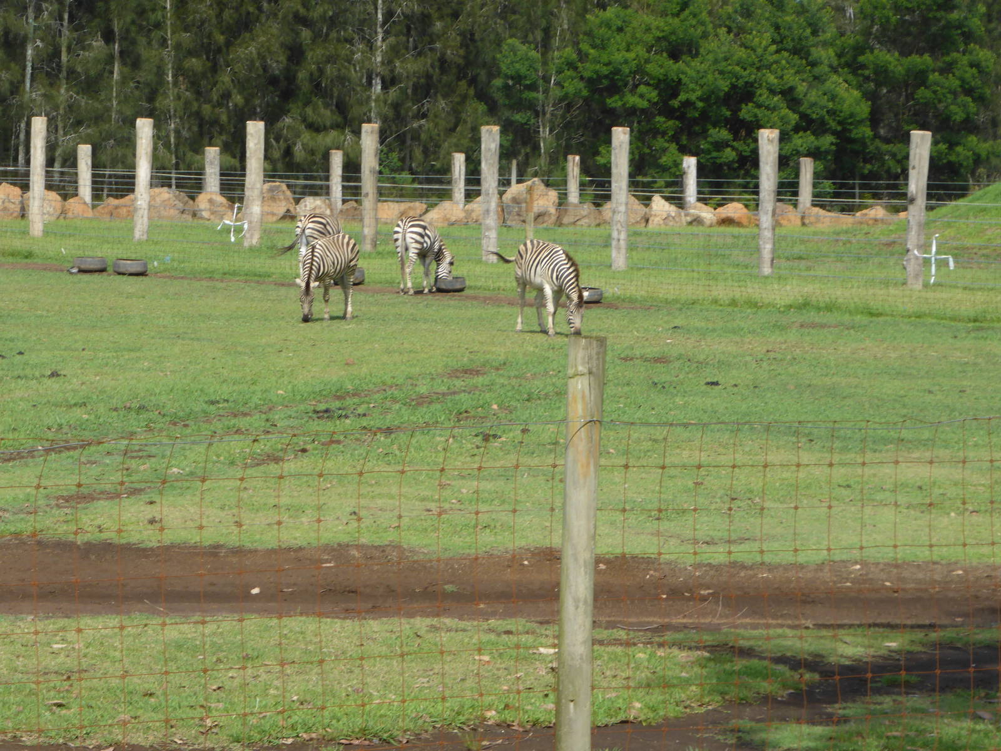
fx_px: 4627
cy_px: 376
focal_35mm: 160
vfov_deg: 9.3
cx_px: 500
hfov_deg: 12.3
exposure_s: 1/320
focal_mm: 25.9
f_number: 5.4
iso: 100
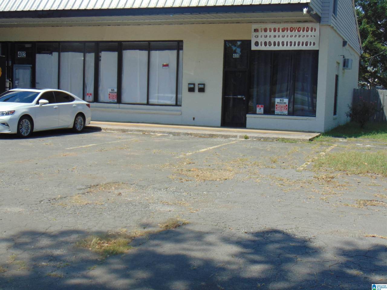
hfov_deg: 38.2
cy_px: 145
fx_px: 559
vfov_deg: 29.1
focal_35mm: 50
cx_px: 194
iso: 80
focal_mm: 9
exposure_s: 1/1000
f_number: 3.5
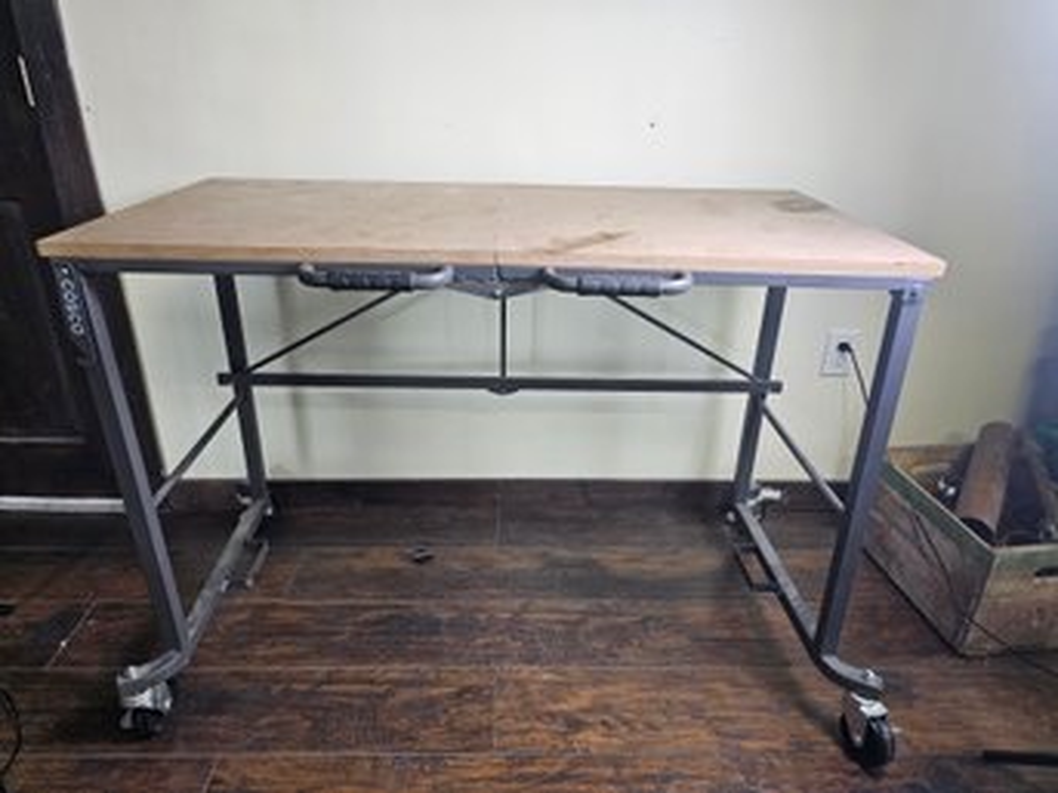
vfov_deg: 58.8
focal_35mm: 23
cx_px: 529
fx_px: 703
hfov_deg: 73.9
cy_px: 396
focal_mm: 6.3
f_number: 1.7
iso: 400
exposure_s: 1/170
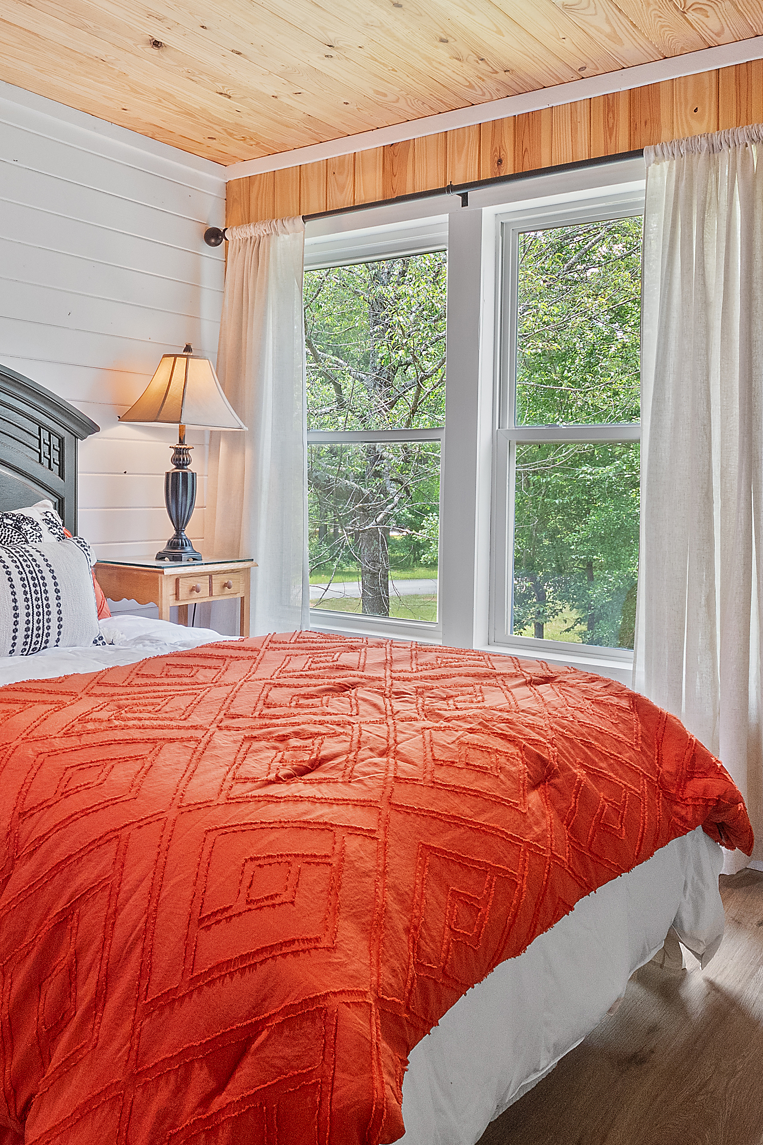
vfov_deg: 61.8
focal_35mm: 30
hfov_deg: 42.9
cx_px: 242
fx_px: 954
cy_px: 518
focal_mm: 8
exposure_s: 1/15
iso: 400
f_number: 5.6
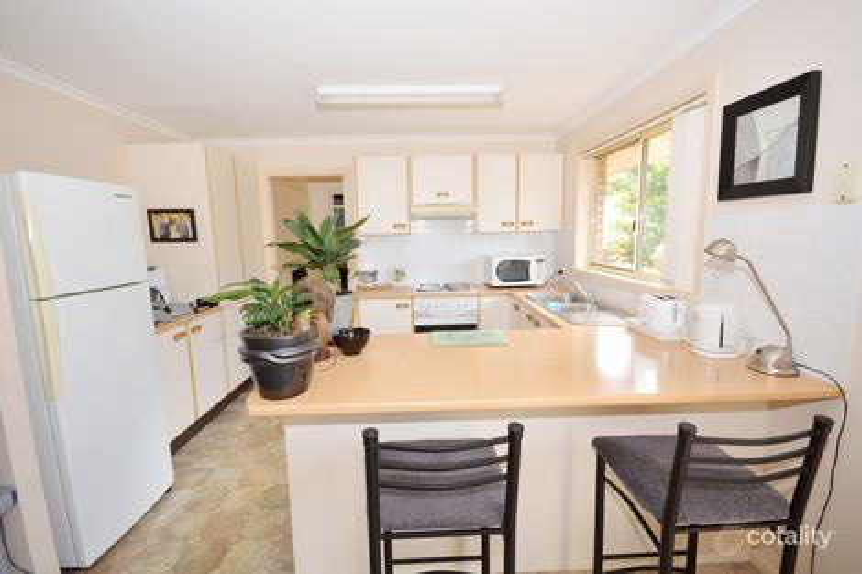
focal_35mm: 15
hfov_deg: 100.4
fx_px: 359
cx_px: 431
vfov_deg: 77.3
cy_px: 287
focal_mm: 10
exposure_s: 1/60
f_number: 5.6
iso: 400
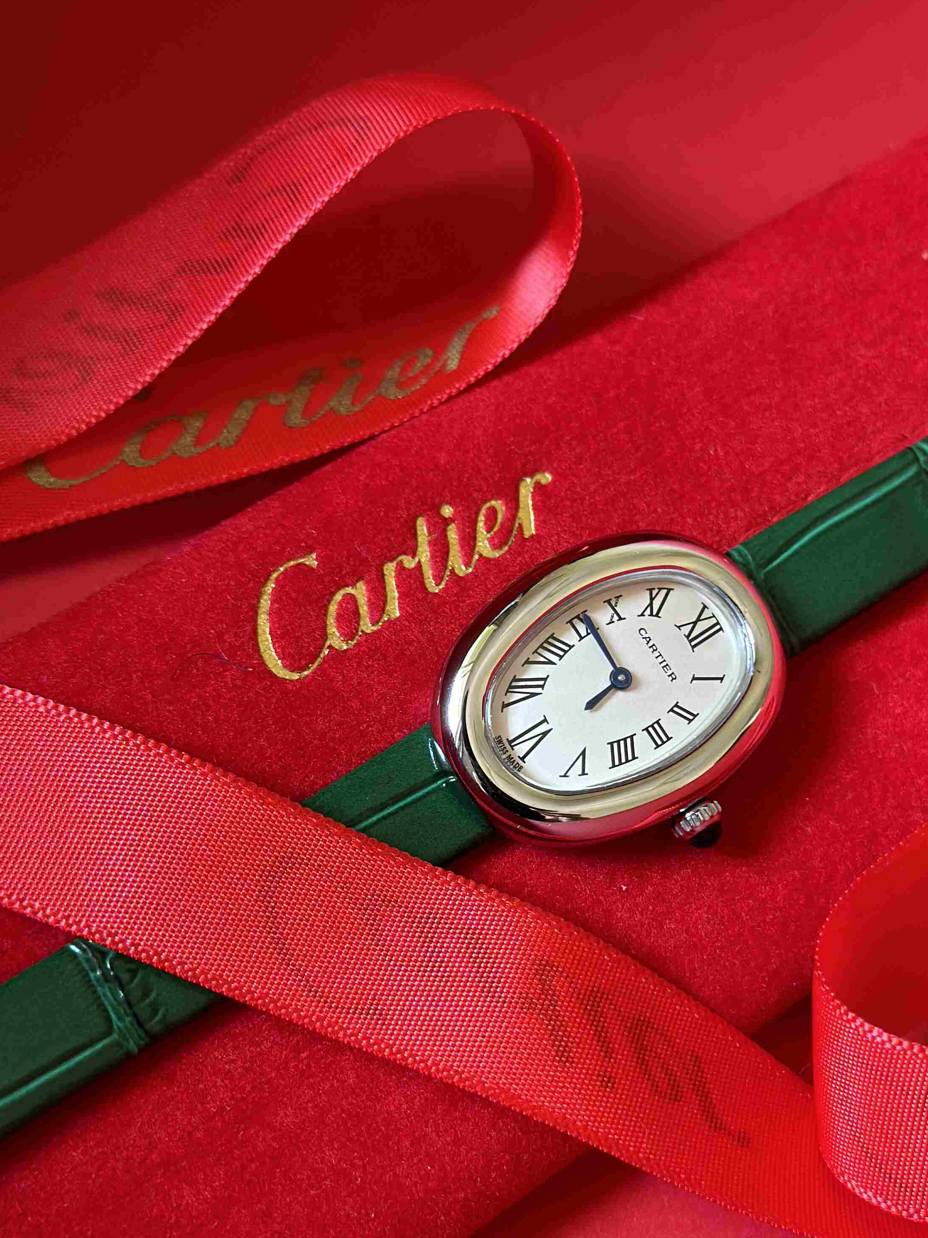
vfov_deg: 29.3
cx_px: 606
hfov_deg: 22.2
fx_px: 2359
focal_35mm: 66
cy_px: 718
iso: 125
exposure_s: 1/60
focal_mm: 6.86
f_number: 1.78
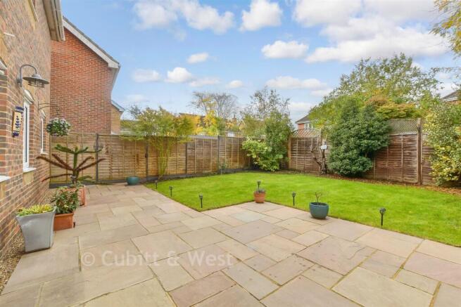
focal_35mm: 15
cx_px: 230
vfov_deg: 77.4
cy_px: 154
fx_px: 192
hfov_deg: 100.4
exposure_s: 1/160
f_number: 8
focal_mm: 10
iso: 160
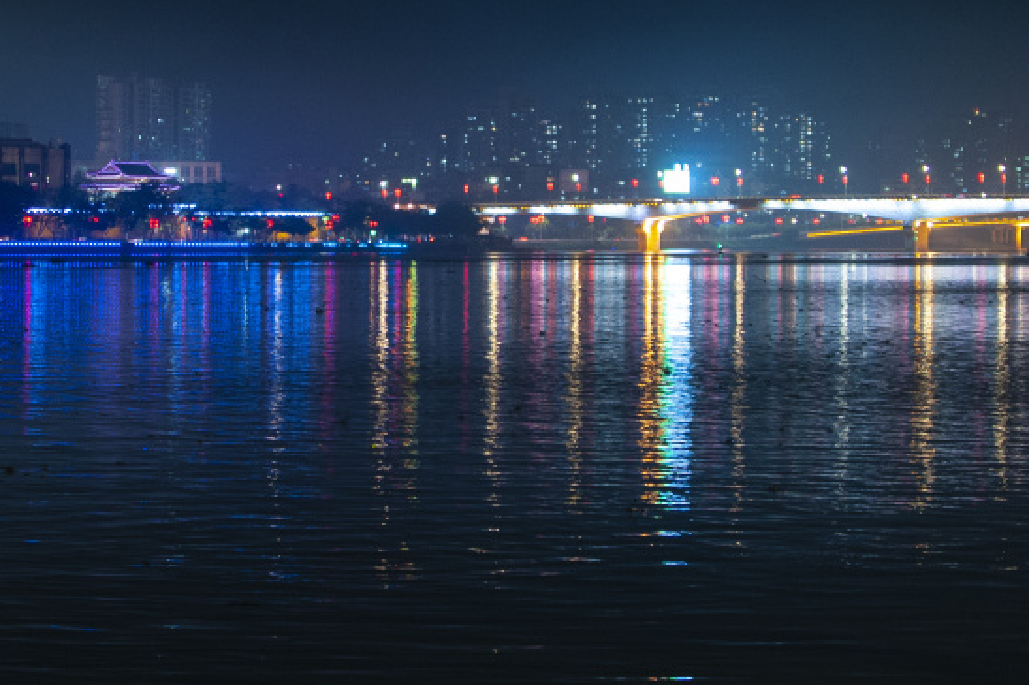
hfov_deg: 17.8
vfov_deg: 11.9
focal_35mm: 115
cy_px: 240
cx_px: 442
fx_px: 3288
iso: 250
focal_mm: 35
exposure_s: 1/5
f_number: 1.8
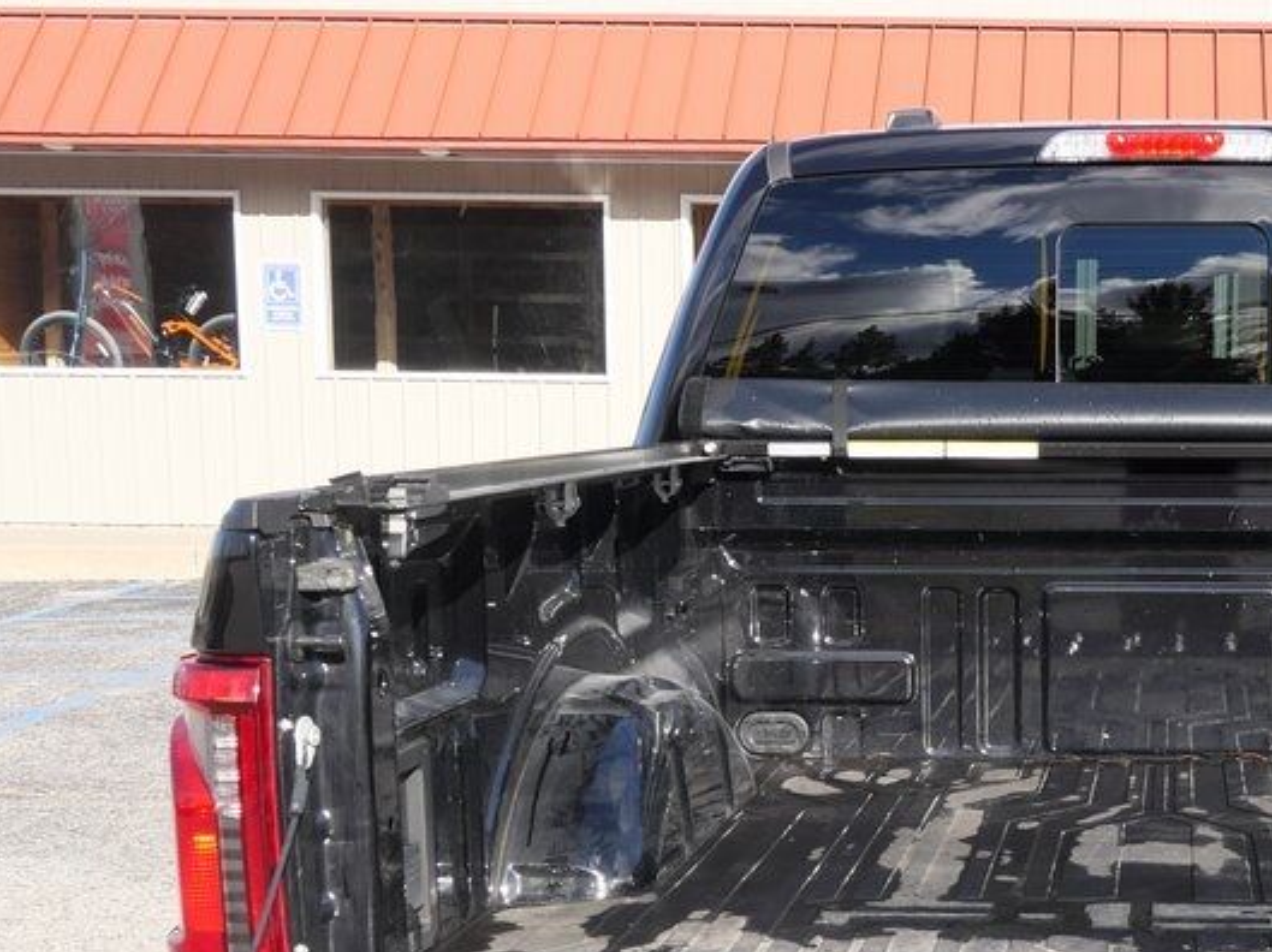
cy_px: 767
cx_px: 1104
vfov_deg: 23.3
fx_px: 2277
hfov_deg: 30.1
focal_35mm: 62
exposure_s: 1/320
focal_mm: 16
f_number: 6.3
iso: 200
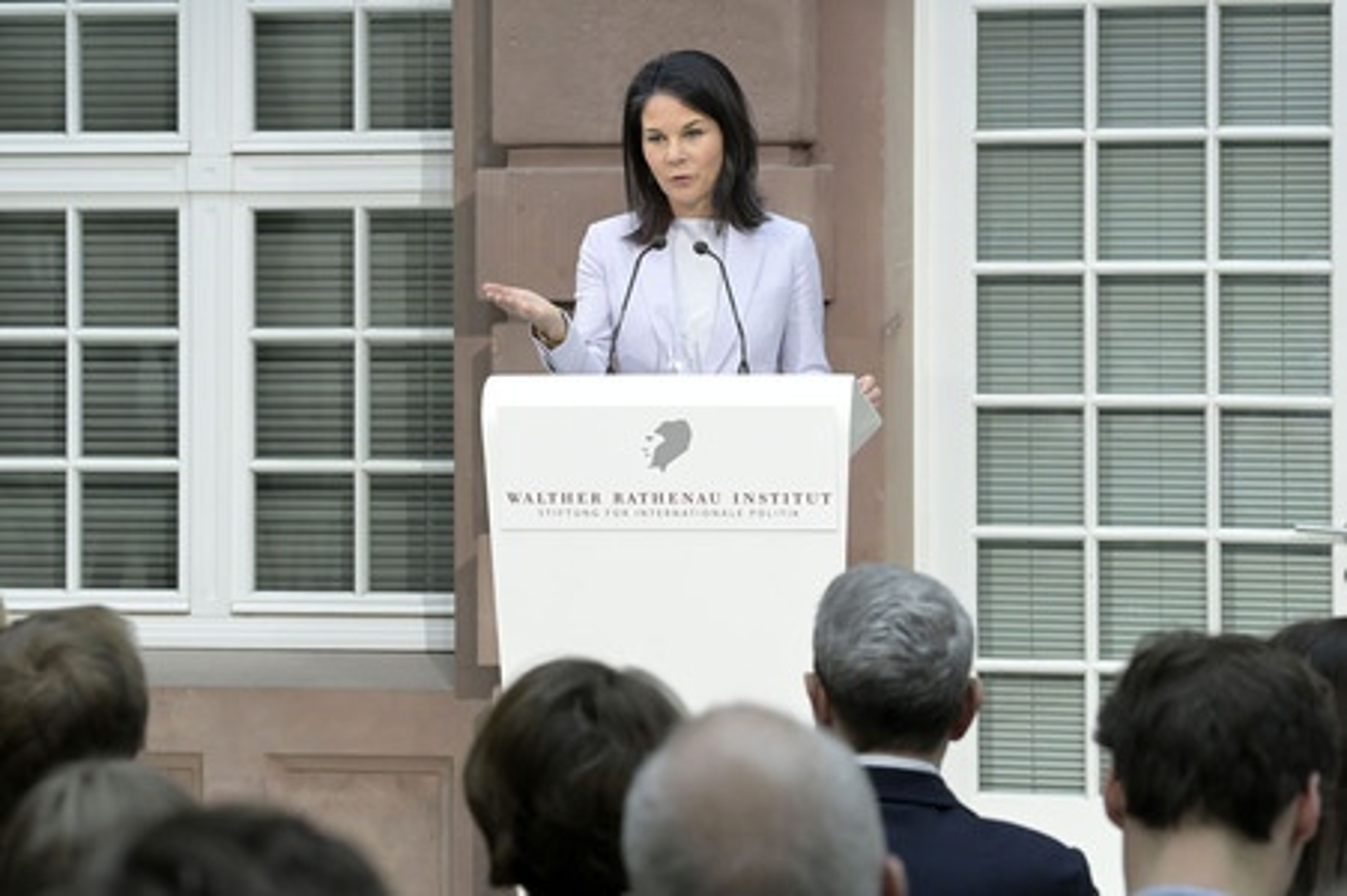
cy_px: 448
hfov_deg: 17.1
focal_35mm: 120
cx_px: 674
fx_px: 4487
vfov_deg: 11.4
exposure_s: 1/500
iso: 5000
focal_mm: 120
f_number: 8
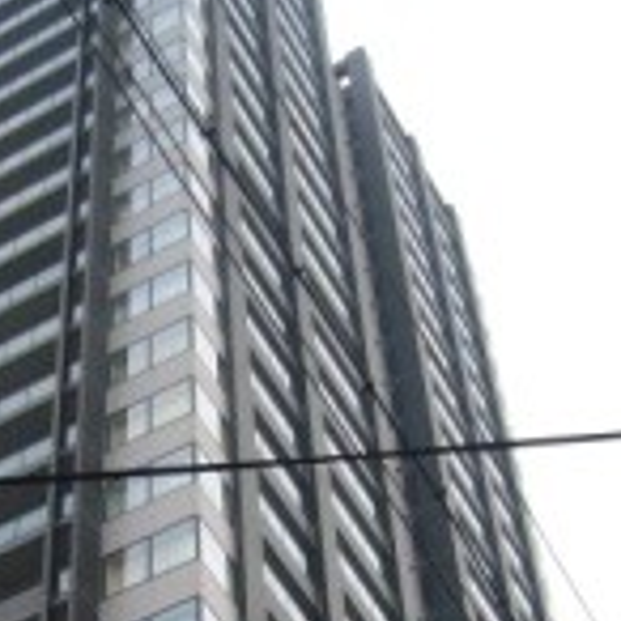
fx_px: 1928
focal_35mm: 95
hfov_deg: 18.1
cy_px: 612
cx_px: 128
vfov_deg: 17.9
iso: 80
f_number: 2.8
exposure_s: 1/50
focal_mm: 5.8
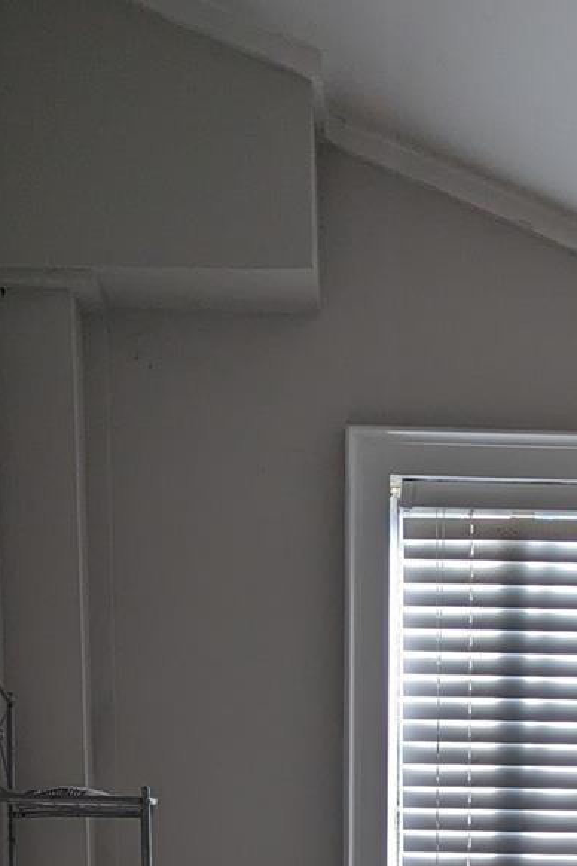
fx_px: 1587
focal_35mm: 66
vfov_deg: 26.4
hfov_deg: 20.5
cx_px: 404
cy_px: 1095
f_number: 1.85
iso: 43
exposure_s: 1/207
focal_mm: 6.81
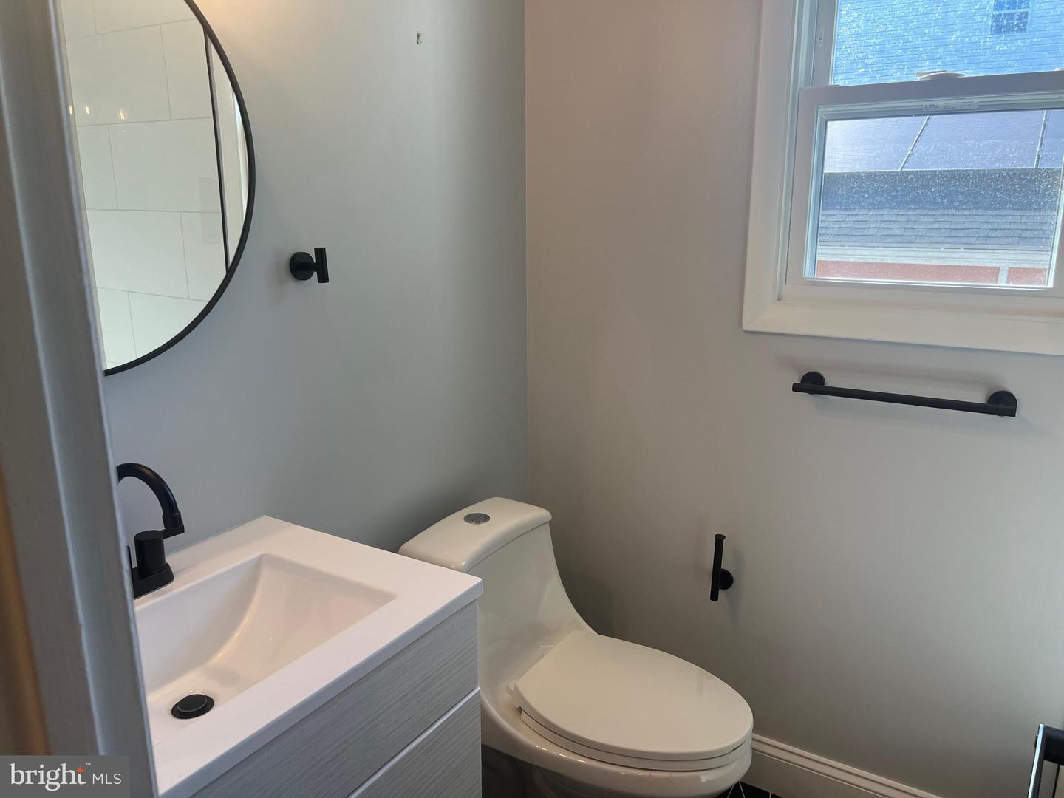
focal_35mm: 26
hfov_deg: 67.3
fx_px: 799
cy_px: 399
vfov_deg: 53.1
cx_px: 532
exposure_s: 1/152
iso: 64
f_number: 1.5
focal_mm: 5.7
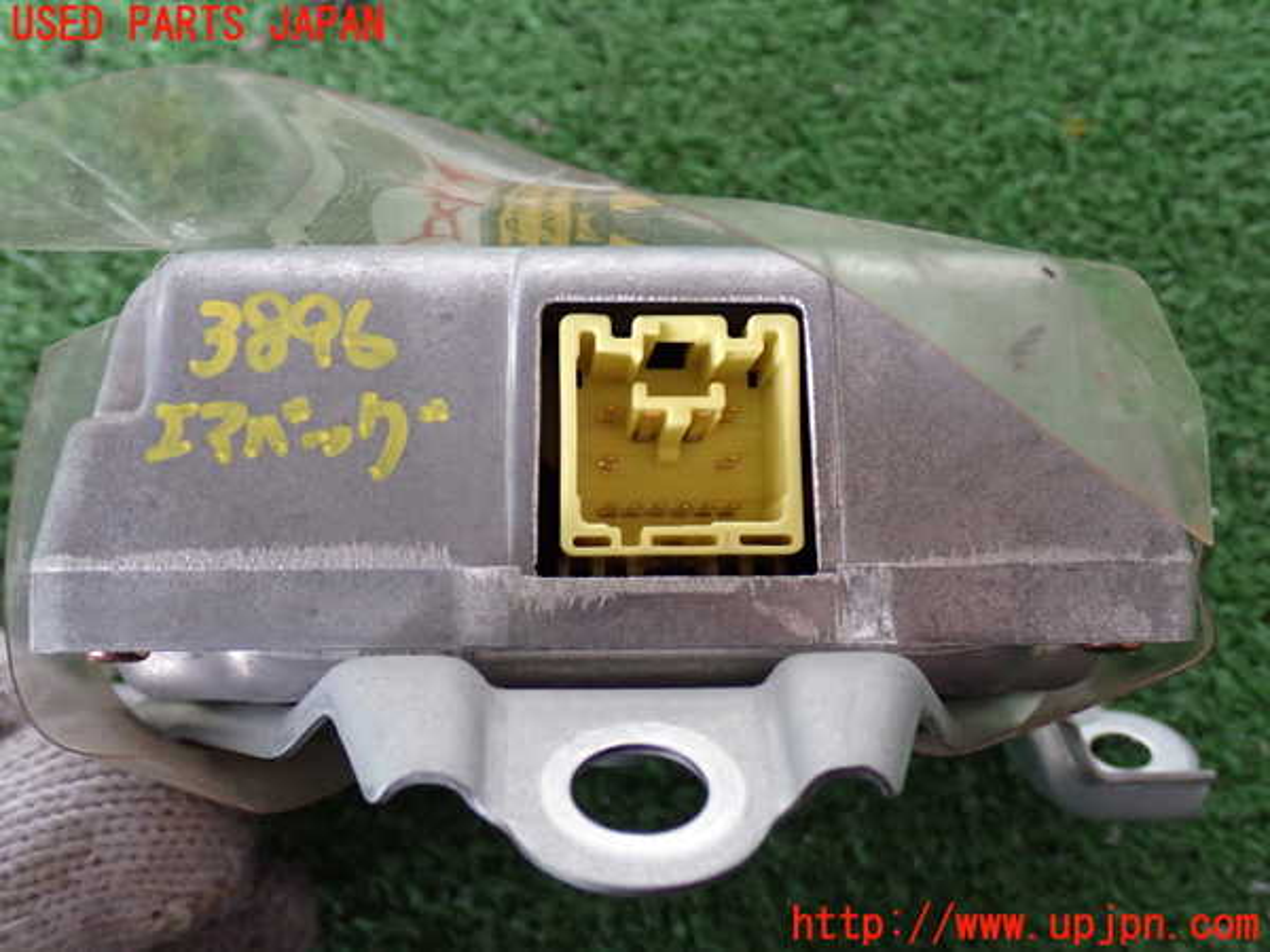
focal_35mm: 47
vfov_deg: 30.9
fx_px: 1724
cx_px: 635
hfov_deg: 40.4
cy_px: 476
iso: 800
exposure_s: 1/50
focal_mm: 8.4
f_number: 3.1
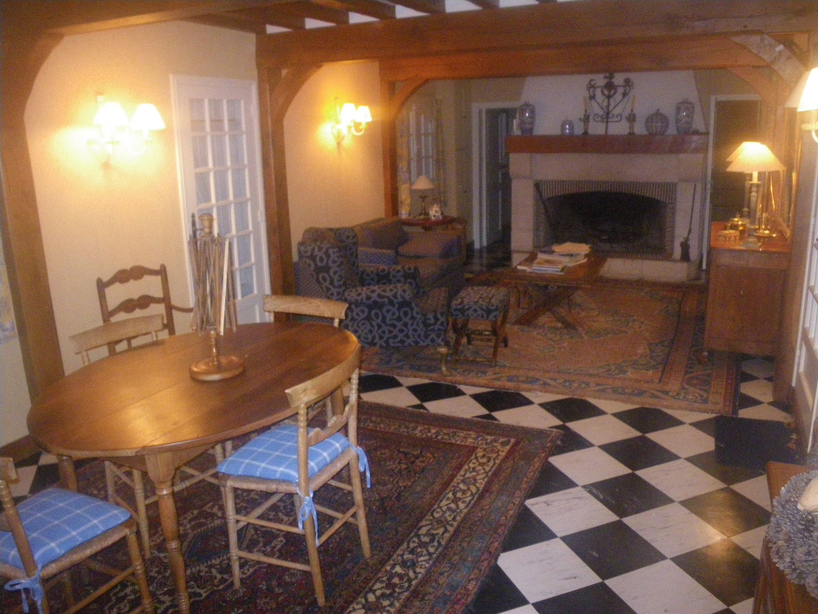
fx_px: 662
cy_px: 307
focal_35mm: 28
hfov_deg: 63.4
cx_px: 409
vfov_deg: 49.7
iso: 640
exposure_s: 1/50
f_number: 3.5
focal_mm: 5
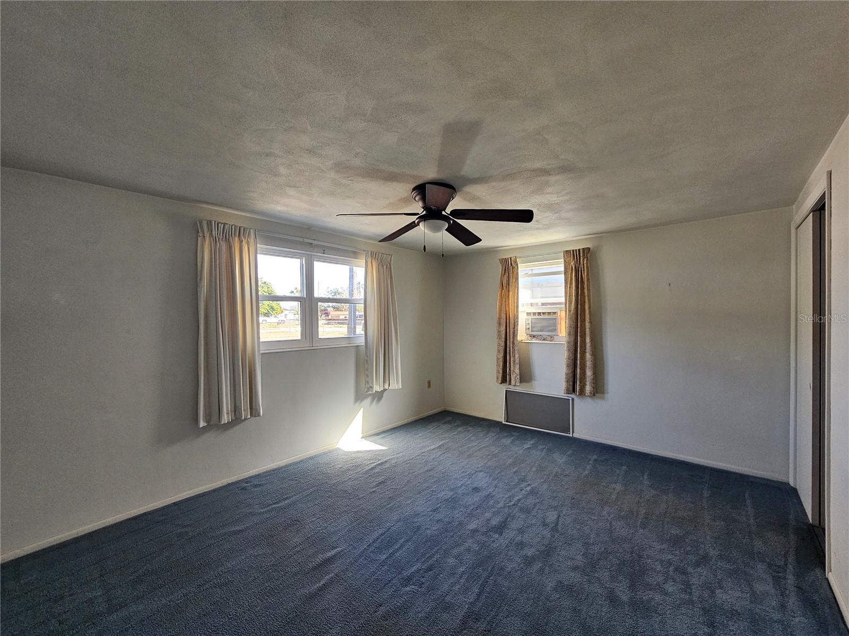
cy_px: 318
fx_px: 319
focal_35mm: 13
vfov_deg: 89.9
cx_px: 424
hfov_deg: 106.2
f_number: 2.2
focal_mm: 2.2
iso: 100
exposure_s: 1/77.4
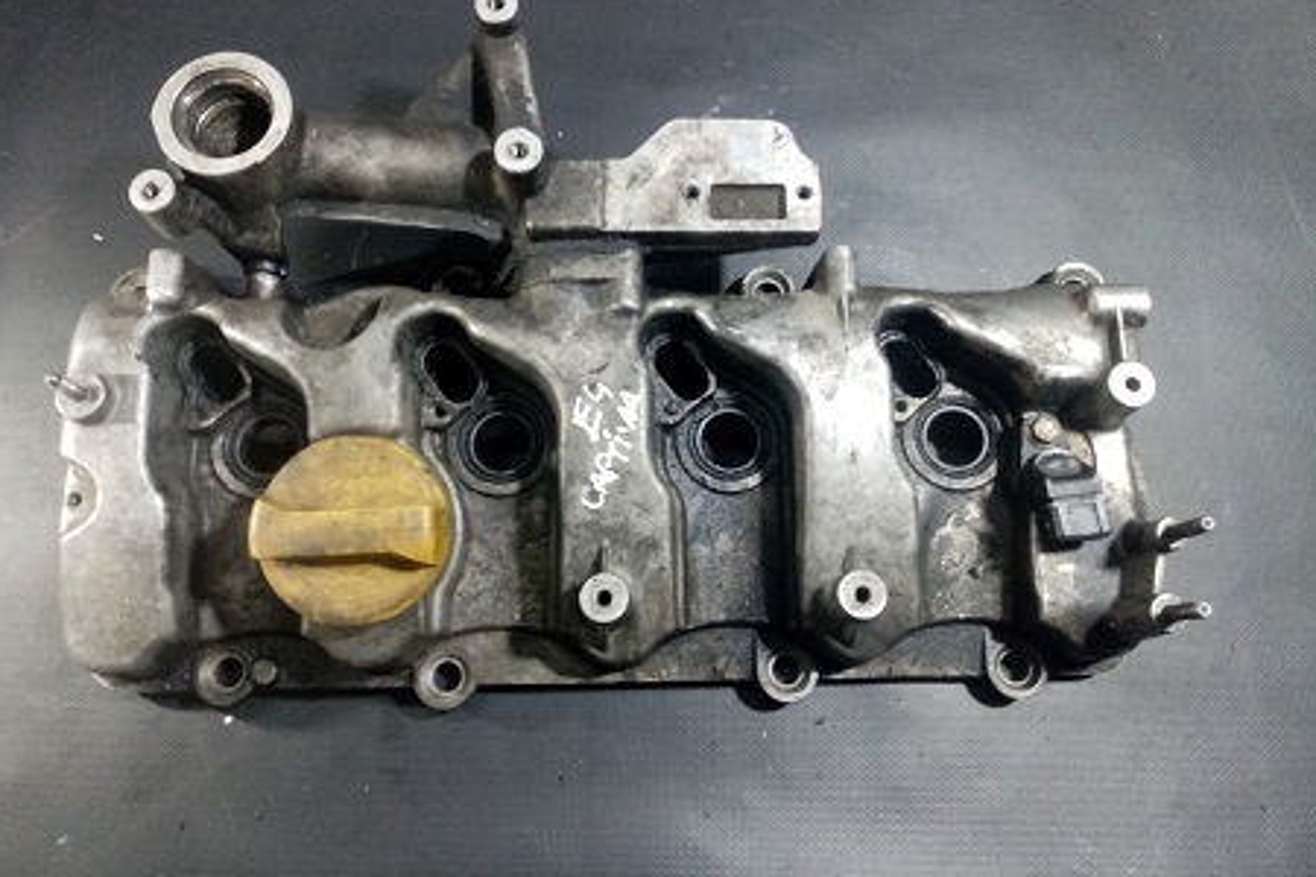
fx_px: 1023
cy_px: 383
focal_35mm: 28
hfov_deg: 65.5
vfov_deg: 46.3
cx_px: 655
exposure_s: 1/33.3
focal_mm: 3.62
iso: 320
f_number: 1.8
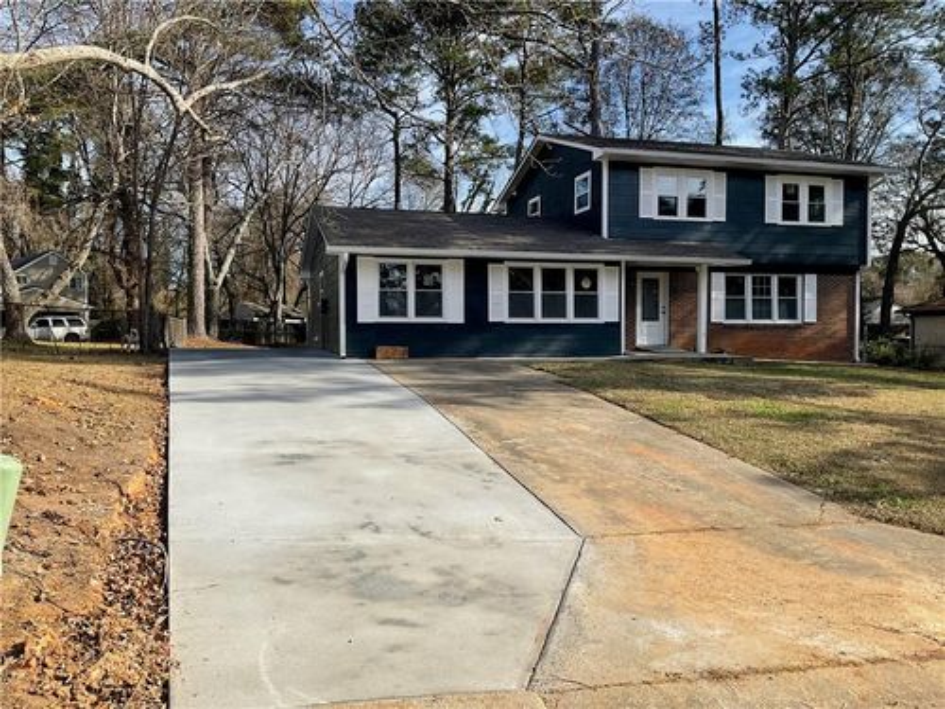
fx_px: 792
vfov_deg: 48.2
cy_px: 354
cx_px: 472
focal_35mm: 29
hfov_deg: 61.7
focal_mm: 3
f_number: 1.8
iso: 16
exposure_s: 1/1626
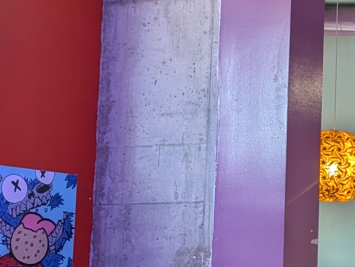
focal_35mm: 94
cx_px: 658
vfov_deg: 15.7
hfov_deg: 16.9
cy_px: 170
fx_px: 965
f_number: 1.68
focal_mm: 6.9
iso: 410
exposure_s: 1/120
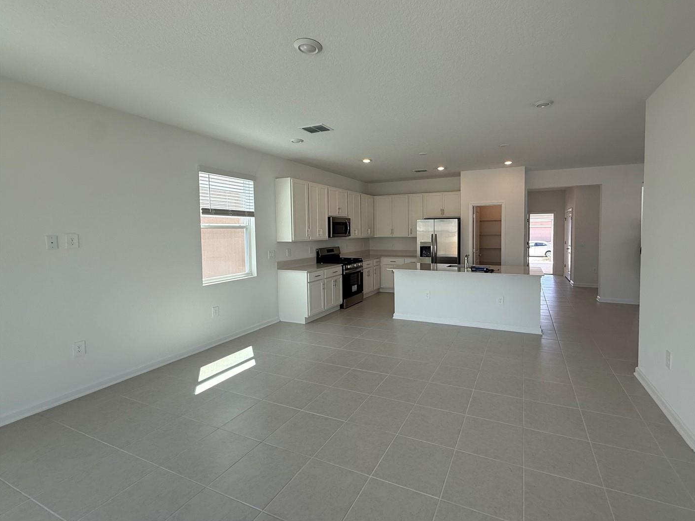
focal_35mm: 16
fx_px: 321
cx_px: 395
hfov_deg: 93.9
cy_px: 245
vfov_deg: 78.0
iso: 64
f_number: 2.2
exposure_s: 1/234
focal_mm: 2.22
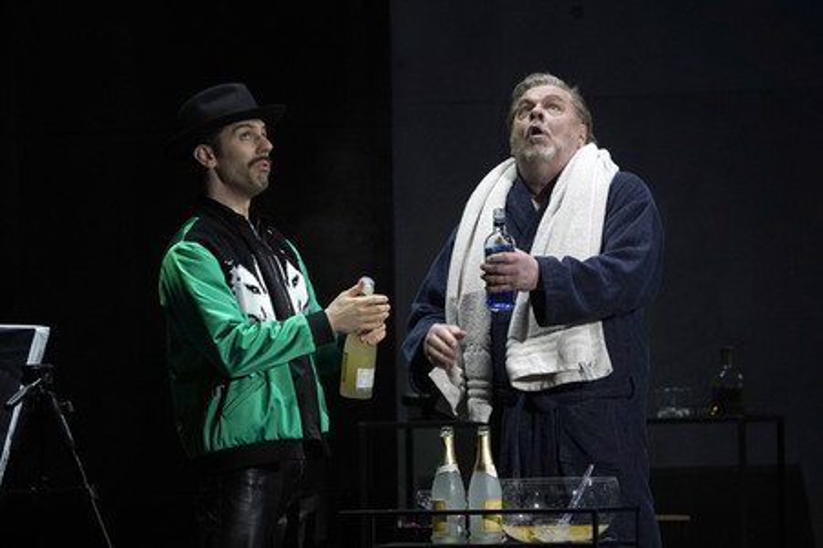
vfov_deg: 3.8
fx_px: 8338
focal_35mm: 365
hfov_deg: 5.7
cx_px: 412
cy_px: 274
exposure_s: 1/160
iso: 3200
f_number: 6.3
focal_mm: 365
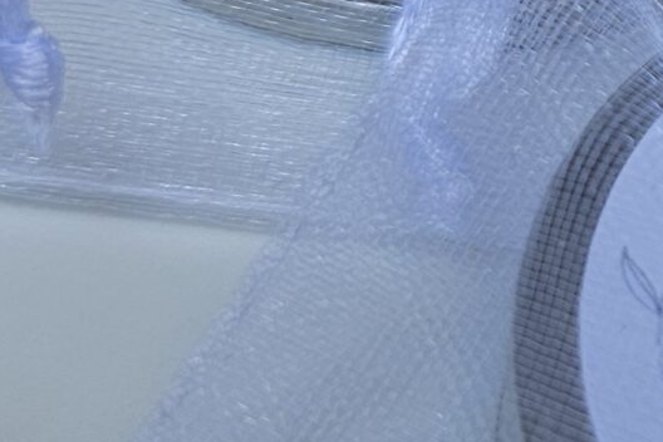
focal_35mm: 116
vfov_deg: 11.5
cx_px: 1124
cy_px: -157
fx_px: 2136
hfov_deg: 15.6
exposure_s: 1/120
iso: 40
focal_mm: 6.3
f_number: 1.7
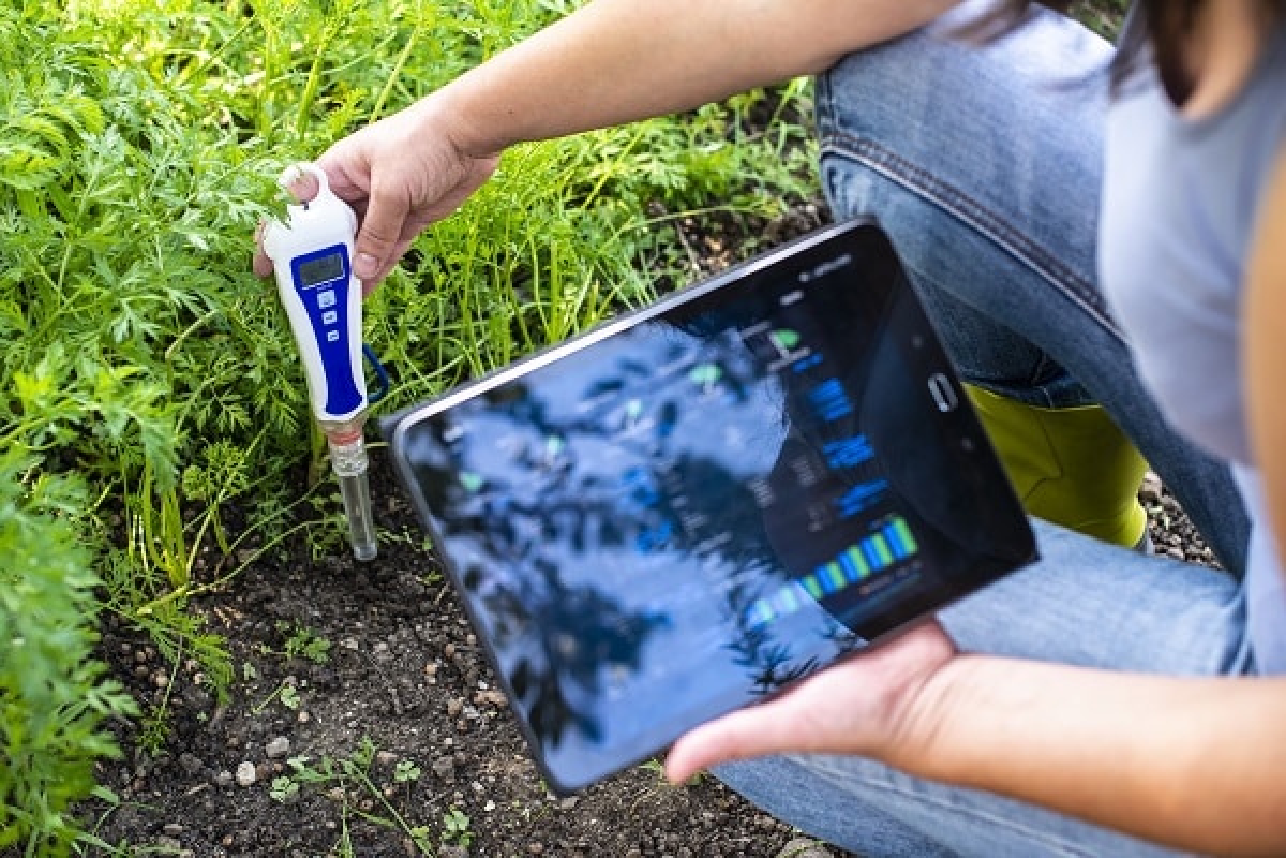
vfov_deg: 27.0
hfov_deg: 39.6
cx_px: 643
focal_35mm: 50
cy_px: 429
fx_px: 1786
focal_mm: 50
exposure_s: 1/160
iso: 160
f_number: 2.5
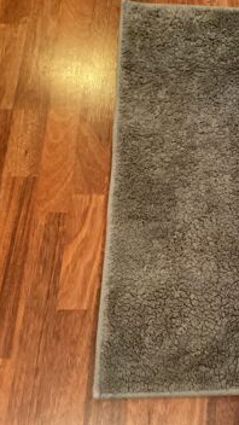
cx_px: 247
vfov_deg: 44.6
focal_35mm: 46
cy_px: 215
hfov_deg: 24.6
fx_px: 518
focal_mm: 3.3
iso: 640
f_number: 2.4
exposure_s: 1/24
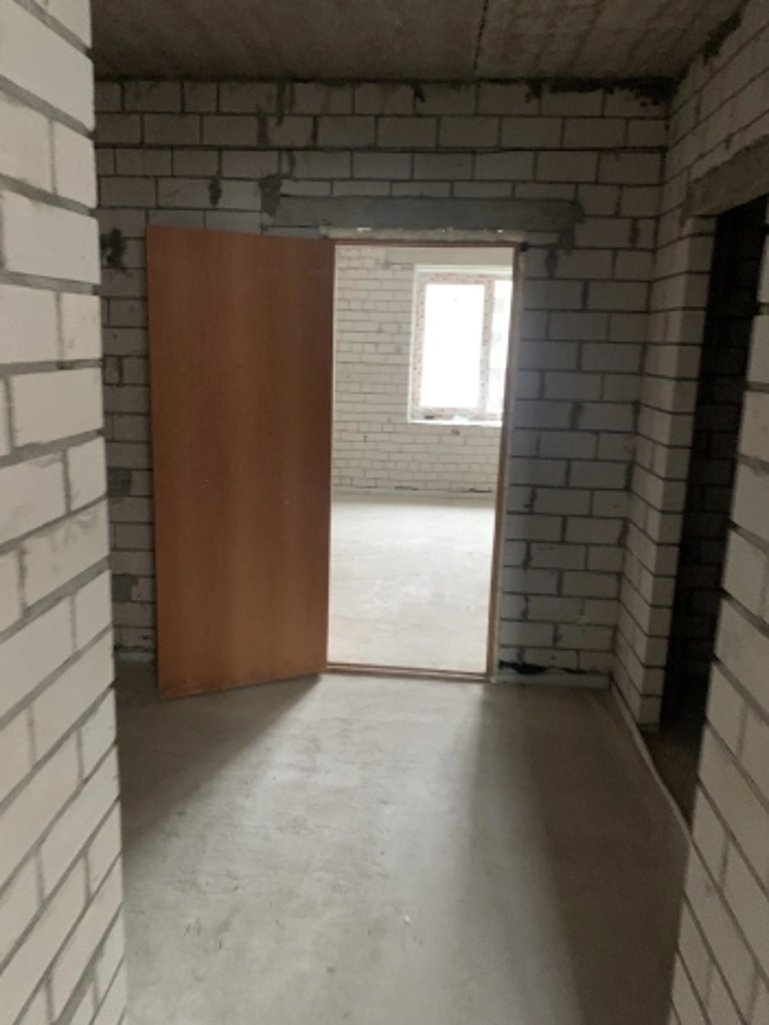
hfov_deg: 53.1
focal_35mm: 26
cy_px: 512
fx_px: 770
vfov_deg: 67.3
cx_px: 384
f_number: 1.8
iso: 400
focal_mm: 4.25
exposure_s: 1/33
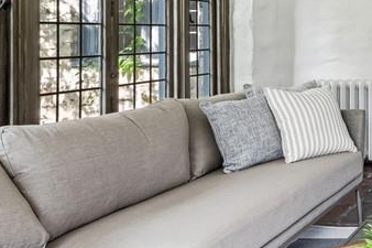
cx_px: 567
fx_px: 465
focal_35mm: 45
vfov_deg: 29.4
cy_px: 66
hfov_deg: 27.9
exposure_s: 1/6
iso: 200
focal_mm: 14
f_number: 11
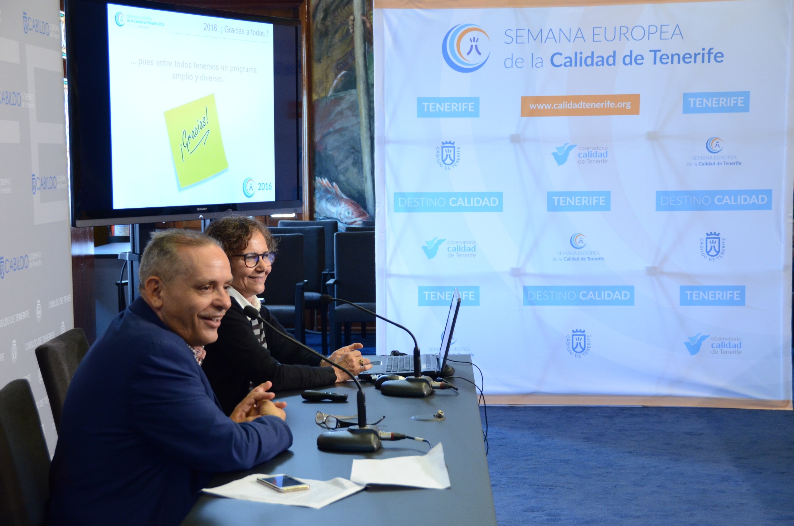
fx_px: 1519
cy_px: 263
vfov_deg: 19.6
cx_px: 397
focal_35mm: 69
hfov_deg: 29.3
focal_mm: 46
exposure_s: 1/30
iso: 1400
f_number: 5.6
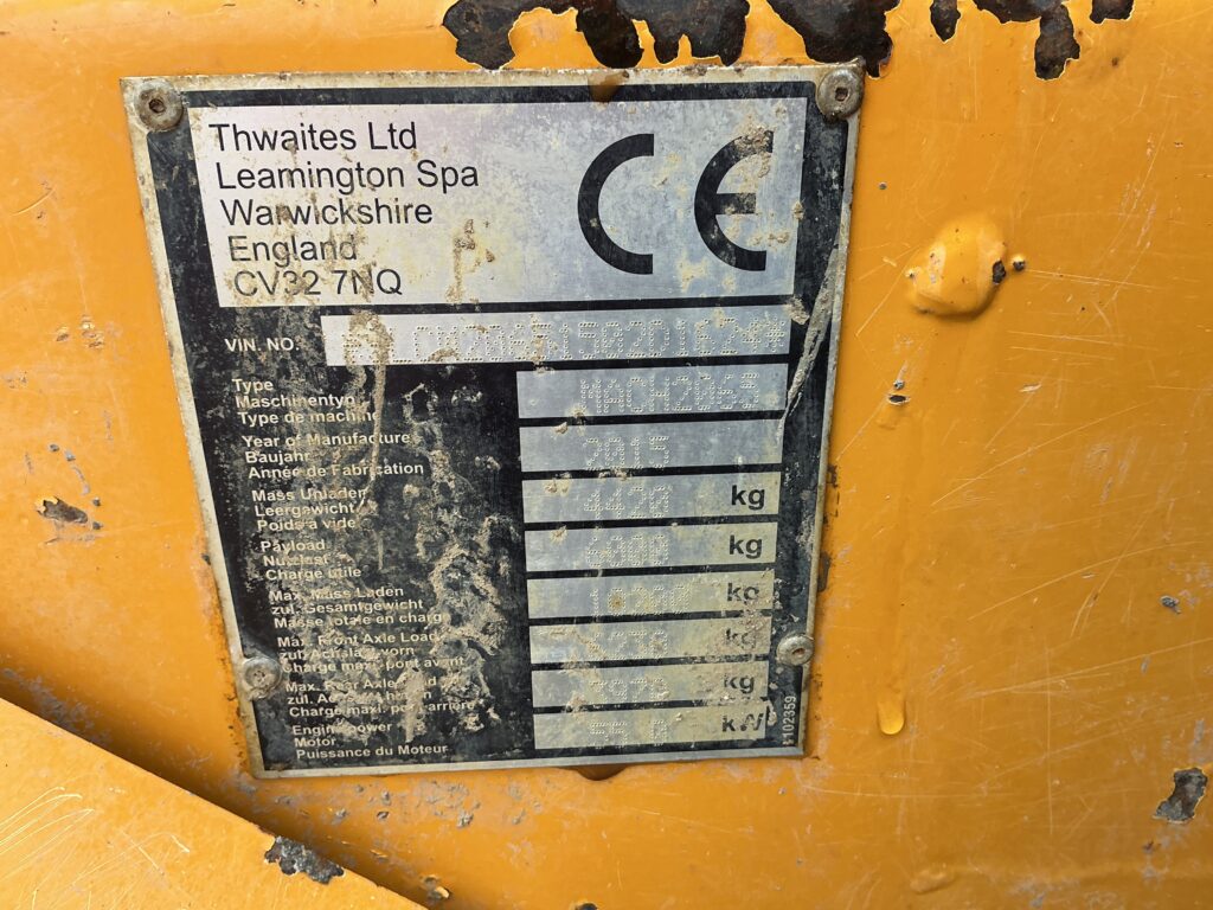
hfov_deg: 63.4
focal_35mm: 28
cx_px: 606
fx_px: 981
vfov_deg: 49.7
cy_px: 455
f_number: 1.8
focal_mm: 3
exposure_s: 1/136
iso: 16
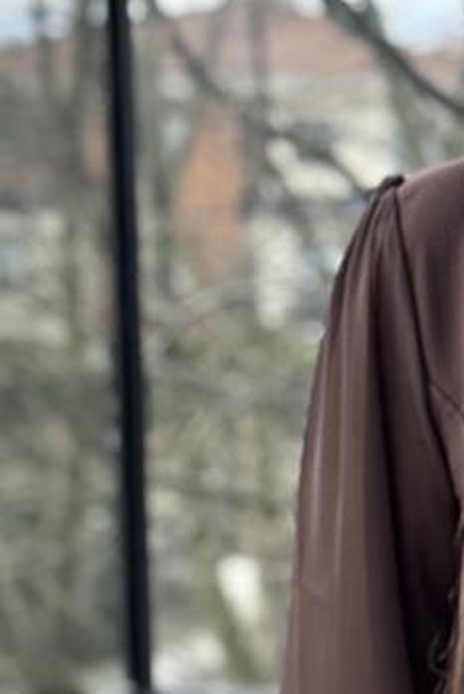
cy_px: 695
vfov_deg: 10.7
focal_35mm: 190
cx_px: 801
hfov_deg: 7.1
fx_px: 3666
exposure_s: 1/300
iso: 64
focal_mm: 6.76
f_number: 1.78
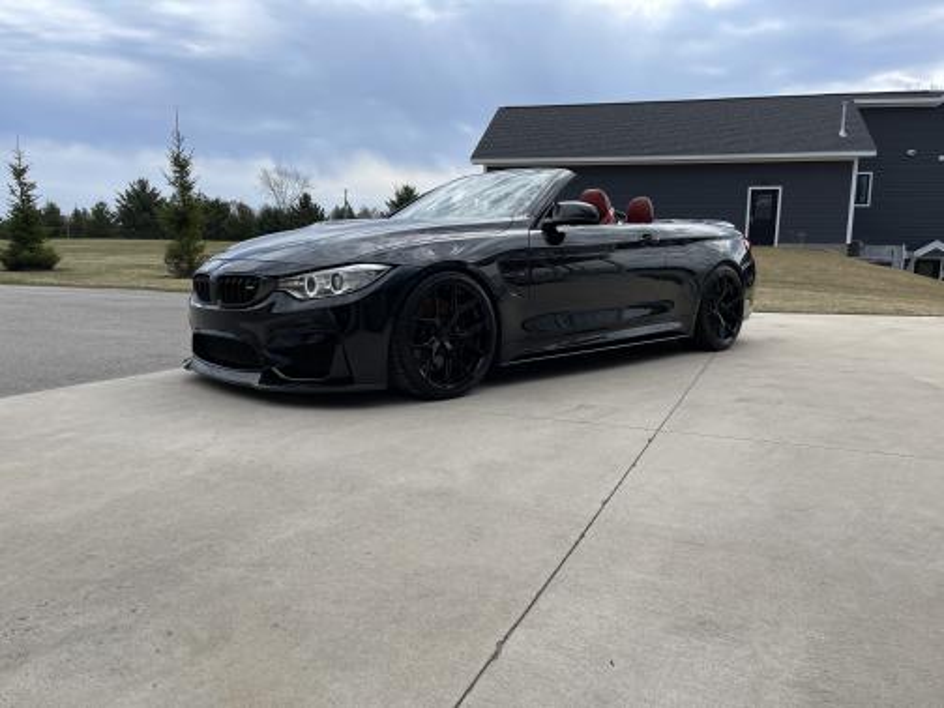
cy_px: 354
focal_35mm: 26
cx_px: 472
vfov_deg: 53.1
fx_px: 709
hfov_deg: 67.3
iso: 32
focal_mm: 5.1
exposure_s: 1/3788
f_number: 1.6
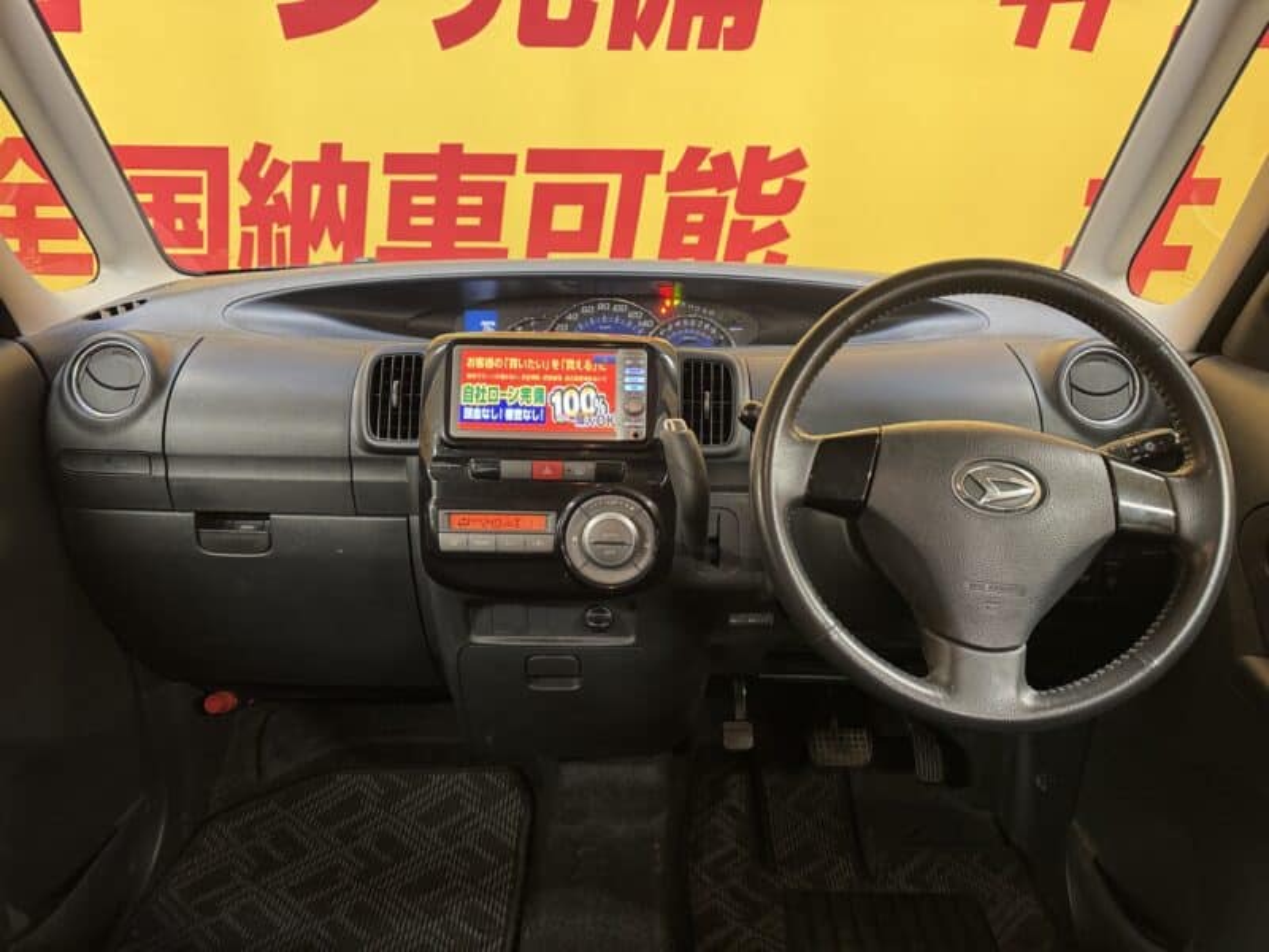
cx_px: 634
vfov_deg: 56.8
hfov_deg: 71.6
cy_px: 476
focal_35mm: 24
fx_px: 880
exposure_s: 1/50
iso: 320
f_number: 1.78
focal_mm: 6.76
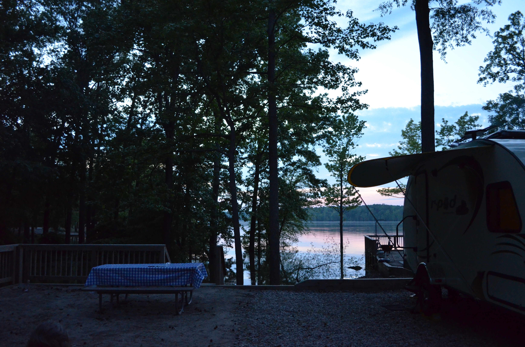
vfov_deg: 43.4
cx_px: 262
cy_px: 174
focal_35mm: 30
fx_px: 437
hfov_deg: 62.0
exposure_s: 1/8
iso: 3200
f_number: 3.8
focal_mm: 20
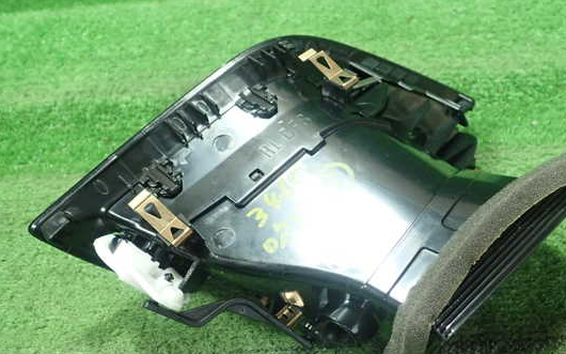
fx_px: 555
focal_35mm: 36
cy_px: 214
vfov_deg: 35.2
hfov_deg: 53.9
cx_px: 316
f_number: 2.3
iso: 640
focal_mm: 5.5
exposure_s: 1/125
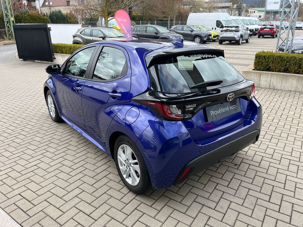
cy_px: 114
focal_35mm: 26
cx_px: 152
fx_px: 228
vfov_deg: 53.1
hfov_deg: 67.3
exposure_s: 1/463
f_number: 1.6
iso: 50
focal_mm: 5.1
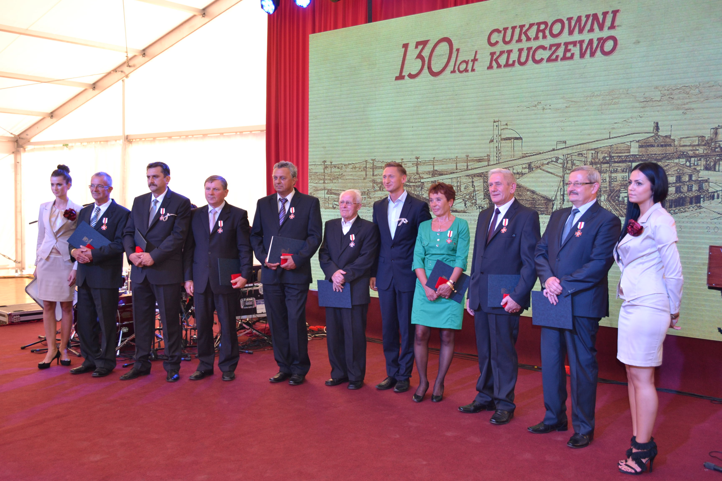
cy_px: 240
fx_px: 662
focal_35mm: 33
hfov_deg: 57.2
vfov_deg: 40.0
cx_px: 361
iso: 400
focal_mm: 22
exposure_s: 1/100
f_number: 4
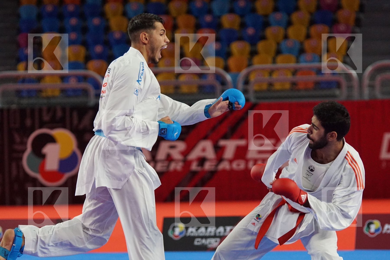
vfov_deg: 6.8
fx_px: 2194
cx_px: 195
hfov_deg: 10.2
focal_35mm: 202
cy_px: 130
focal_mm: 135
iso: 3200
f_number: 2.8
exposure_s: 1/2000
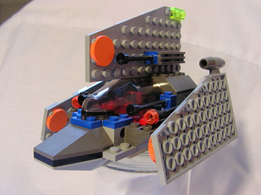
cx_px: 130
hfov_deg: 51.4
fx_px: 271
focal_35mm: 36
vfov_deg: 39.7
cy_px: 98
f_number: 3.2
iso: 200
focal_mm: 6
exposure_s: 1/30
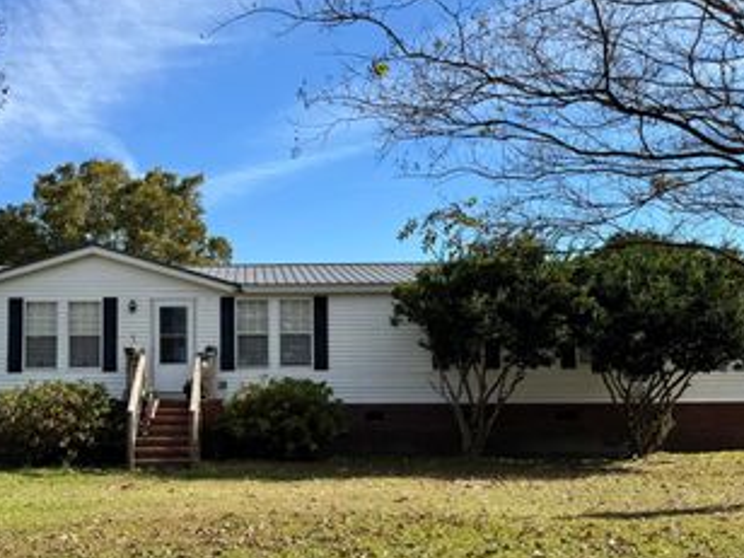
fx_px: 838
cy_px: 325
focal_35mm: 39
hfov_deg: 47.0
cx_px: 242
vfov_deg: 36.7
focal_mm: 6.76
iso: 80
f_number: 1.78
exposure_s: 1/4049
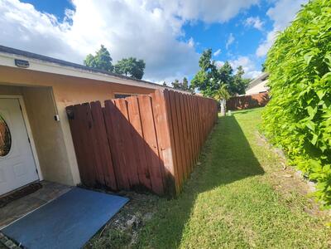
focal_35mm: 13
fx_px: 124
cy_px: 124
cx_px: 166
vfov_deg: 89.9
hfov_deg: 106.2
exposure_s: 1/1488
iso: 50
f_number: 2.2
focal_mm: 2.2
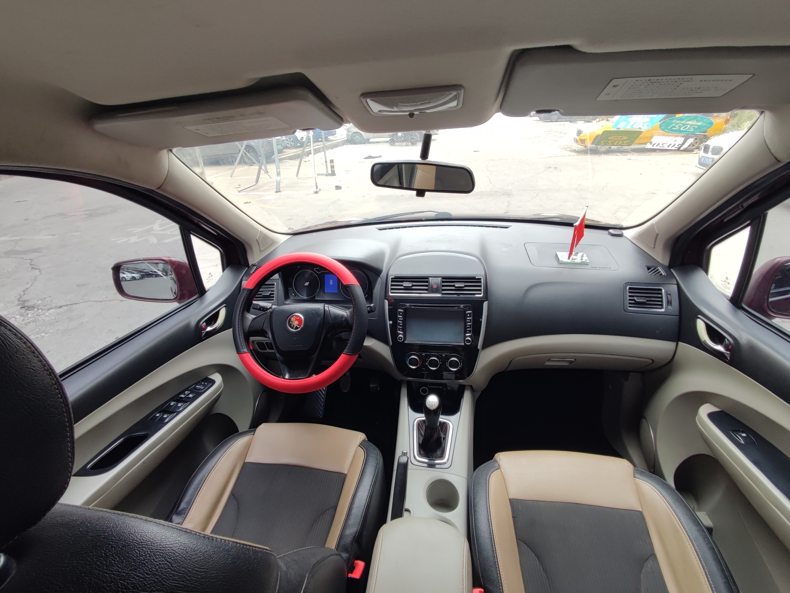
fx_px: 343
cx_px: 395
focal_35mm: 15
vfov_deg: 81.8
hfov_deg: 98.1
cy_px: 296
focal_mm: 1.65
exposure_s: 1/100
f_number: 2.2
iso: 51
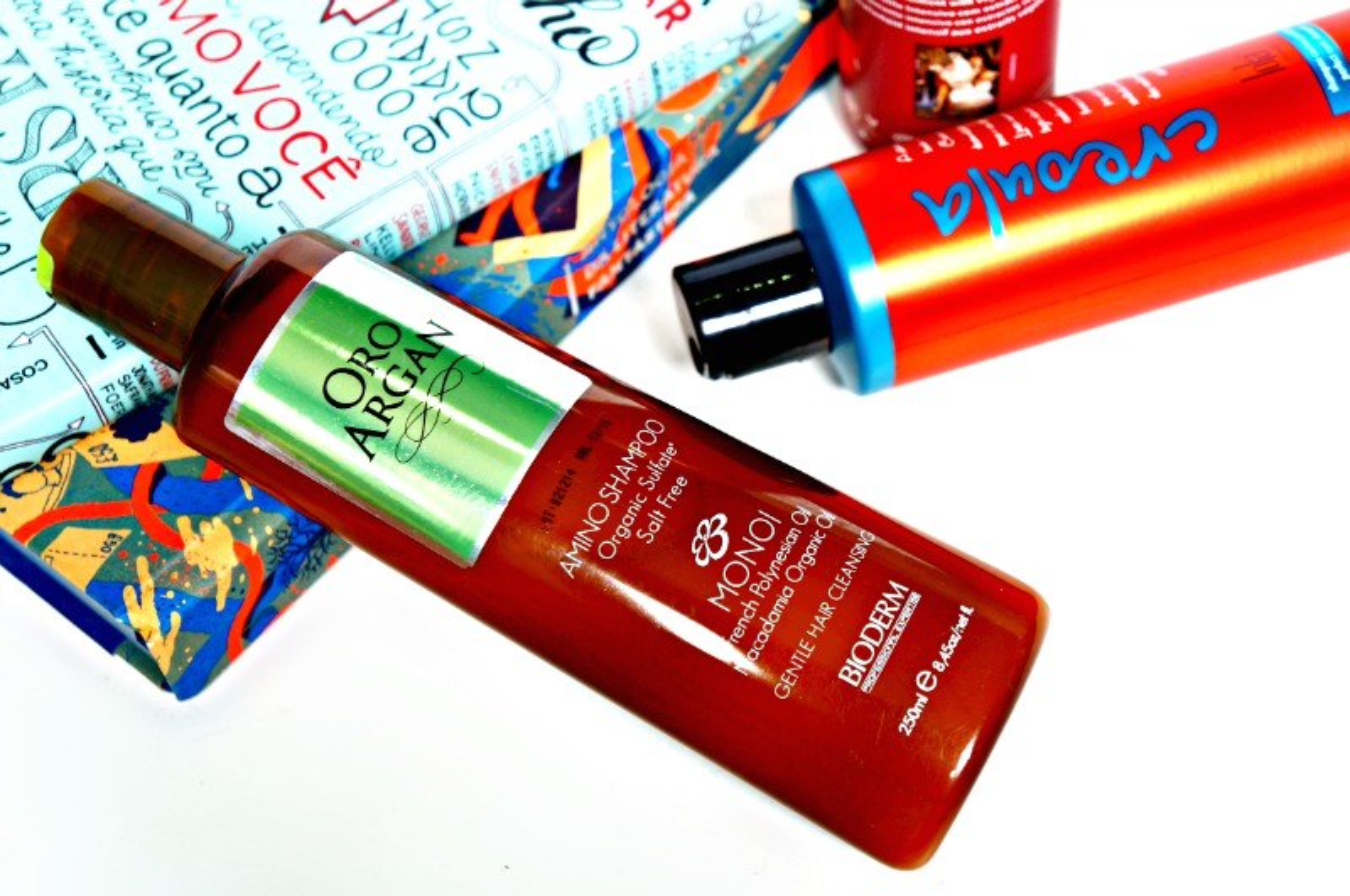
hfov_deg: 34.3
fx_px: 2191
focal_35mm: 58
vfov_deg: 23.1
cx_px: 675
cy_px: 448
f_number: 4.5
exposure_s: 1/80
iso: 400
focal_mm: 39
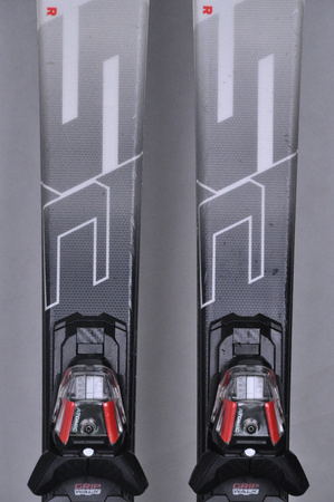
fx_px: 2197
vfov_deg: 13.1
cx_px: 167
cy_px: 251
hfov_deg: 8.7
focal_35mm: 158
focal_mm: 105
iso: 3200
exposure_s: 1/125
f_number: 9.5
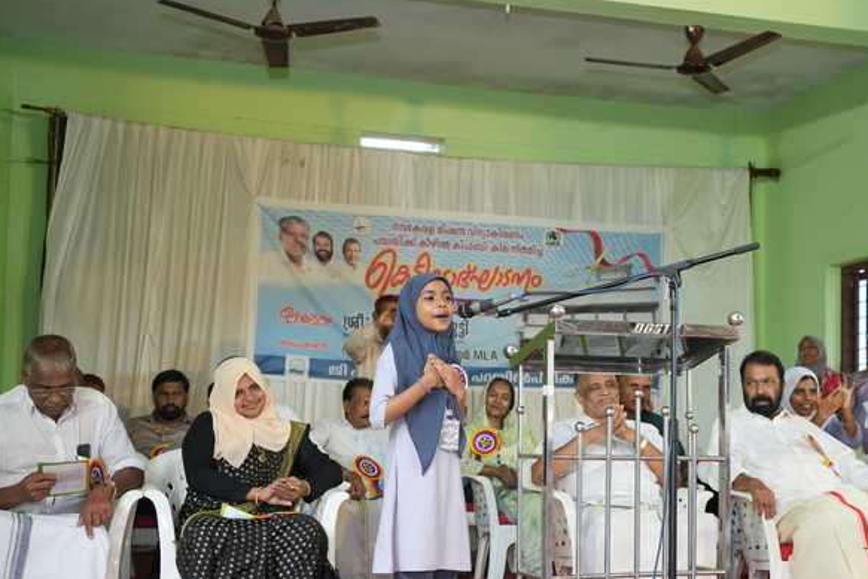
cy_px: 374
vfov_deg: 28.0
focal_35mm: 48
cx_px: 508
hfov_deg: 41.0
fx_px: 1158
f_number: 4
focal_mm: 35
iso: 640
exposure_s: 1/125
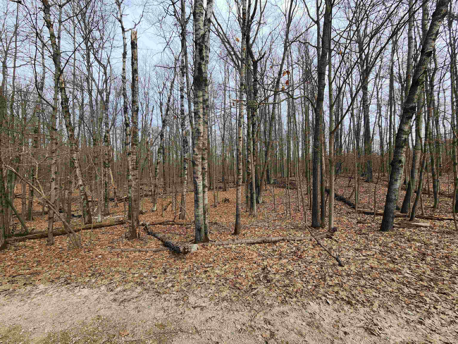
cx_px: 229
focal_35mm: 13
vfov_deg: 89.9
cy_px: 172
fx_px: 172
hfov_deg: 106.2
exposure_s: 1/1087
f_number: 2.2
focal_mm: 2.2
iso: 50
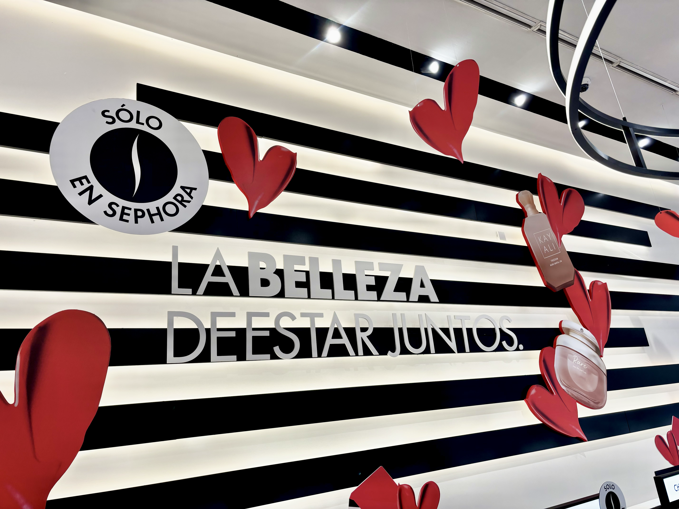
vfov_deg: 53.1
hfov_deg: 67.3
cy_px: 254
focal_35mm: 26
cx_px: 340
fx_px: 510
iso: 40
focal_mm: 5.96
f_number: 1.6
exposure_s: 1/155
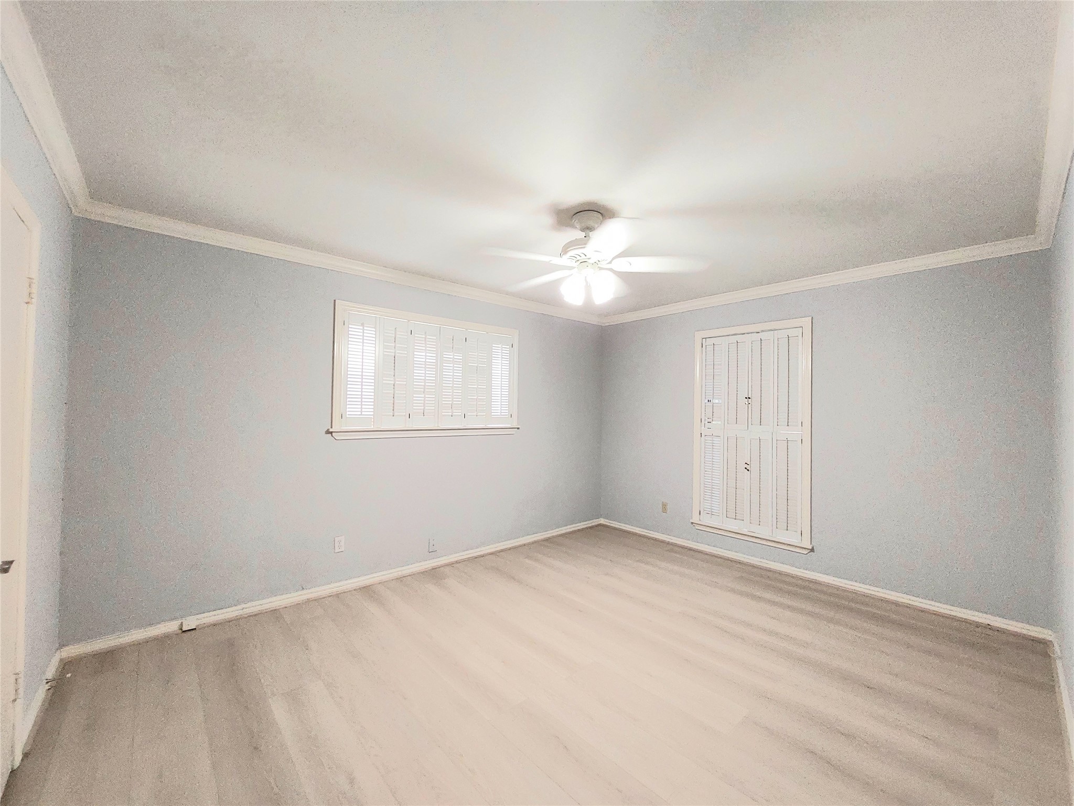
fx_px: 403
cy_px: 403
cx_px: 537
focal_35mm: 13
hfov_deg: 106.2
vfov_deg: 89.9
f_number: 2.2
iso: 400
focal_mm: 1.74
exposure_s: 1/60.2
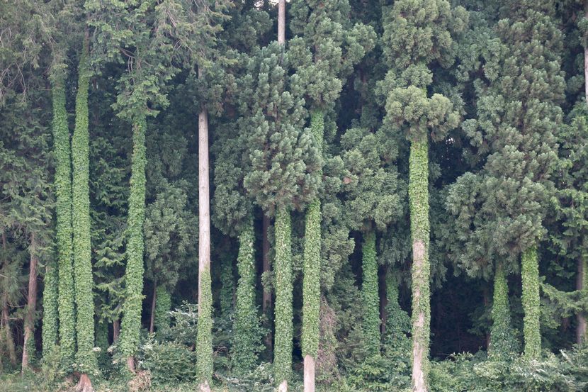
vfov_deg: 17.1
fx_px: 1306
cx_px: 294
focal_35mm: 80
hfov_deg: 25.4
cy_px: 196
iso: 1000
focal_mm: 53.3
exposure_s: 1/500
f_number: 2.8
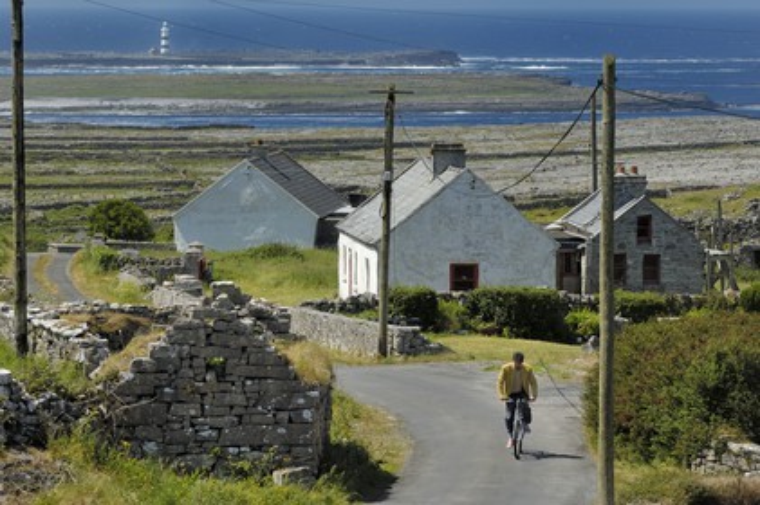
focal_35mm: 180
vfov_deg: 7.6
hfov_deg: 11.4
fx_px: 3797
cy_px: 252
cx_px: 380
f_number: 7.1
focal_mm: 120
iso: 100
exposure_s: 1/400
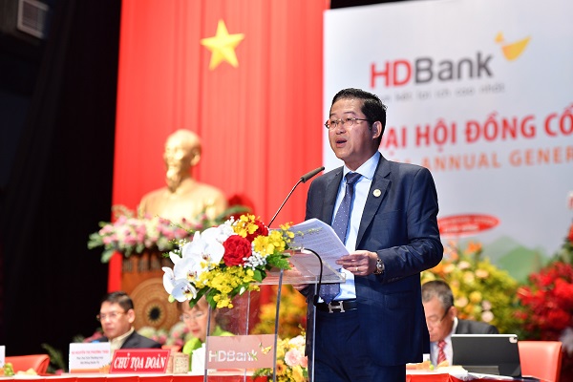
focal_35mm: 110
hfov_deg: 18.6
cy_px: 191
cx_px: 286
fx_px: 1751
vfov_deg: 12.5
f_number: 3.5
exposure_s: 1/125
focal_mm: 110
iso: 1000
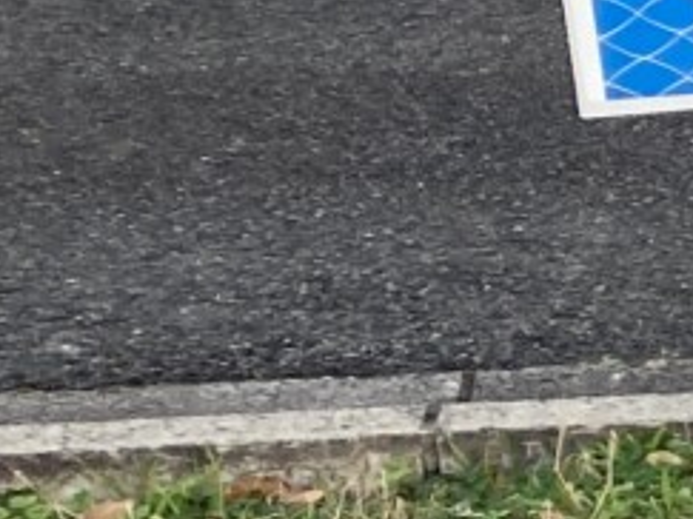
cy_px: 704
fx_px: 4422
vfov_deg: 6.7
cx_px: 2344
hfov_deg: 7.5
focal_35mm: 221
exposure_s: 1/486
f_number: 1.8
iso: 20
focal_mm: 3.99
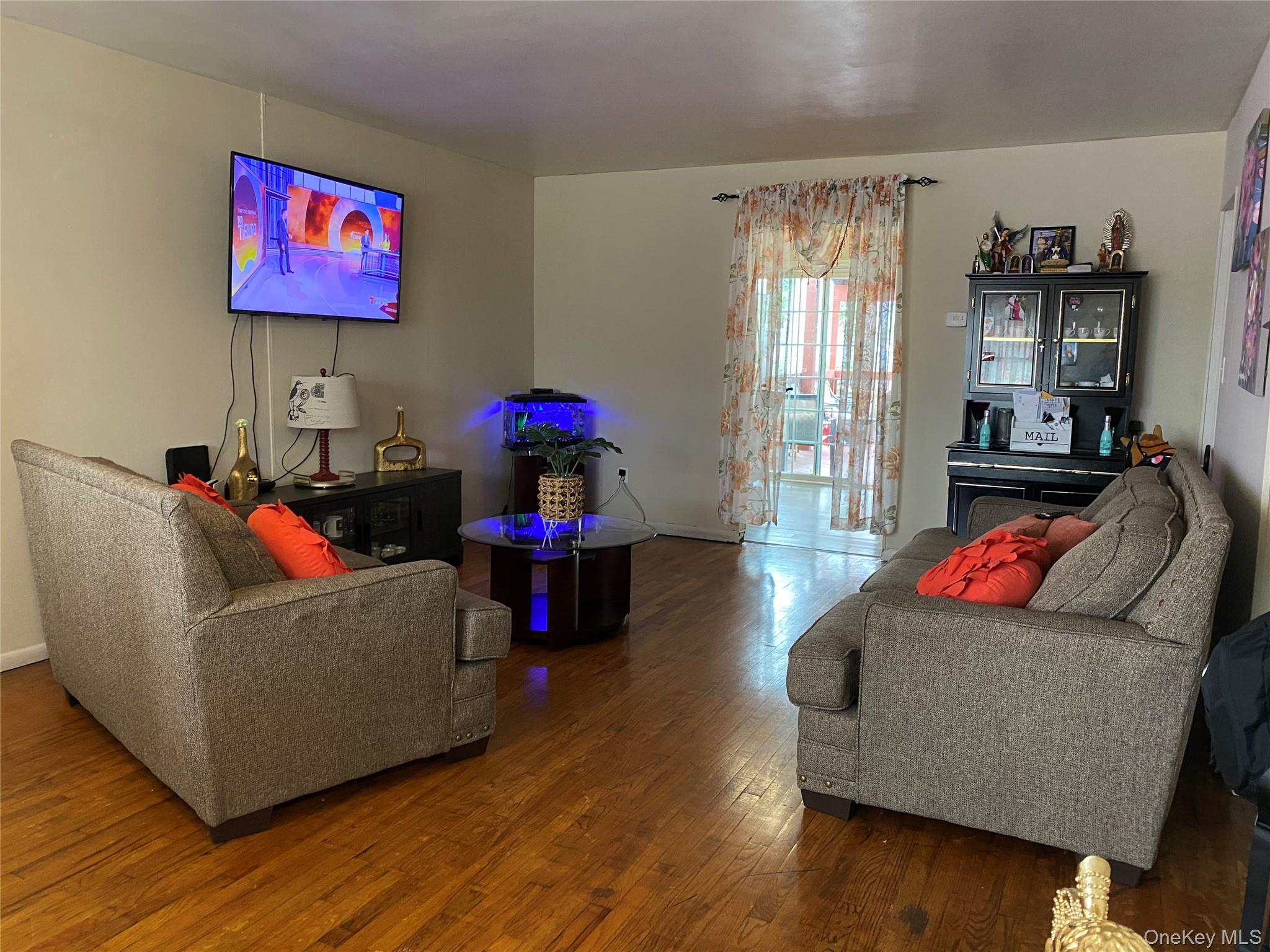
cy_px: 476
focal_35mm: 26
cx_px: 635
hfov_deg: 67.3
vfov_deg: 53.1
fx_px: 954
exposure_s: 1/40
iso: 400
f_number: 1.8
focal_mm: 4.25
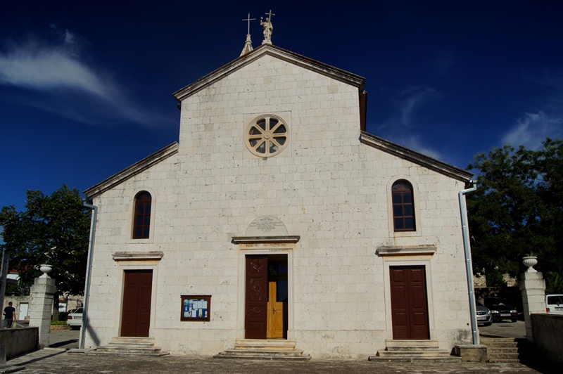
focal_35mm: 30
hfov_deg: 62.0
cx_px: 282
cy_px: 187
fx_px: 469
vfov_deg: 43.5
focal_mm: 20
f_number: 11
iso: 100
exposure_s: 1/250
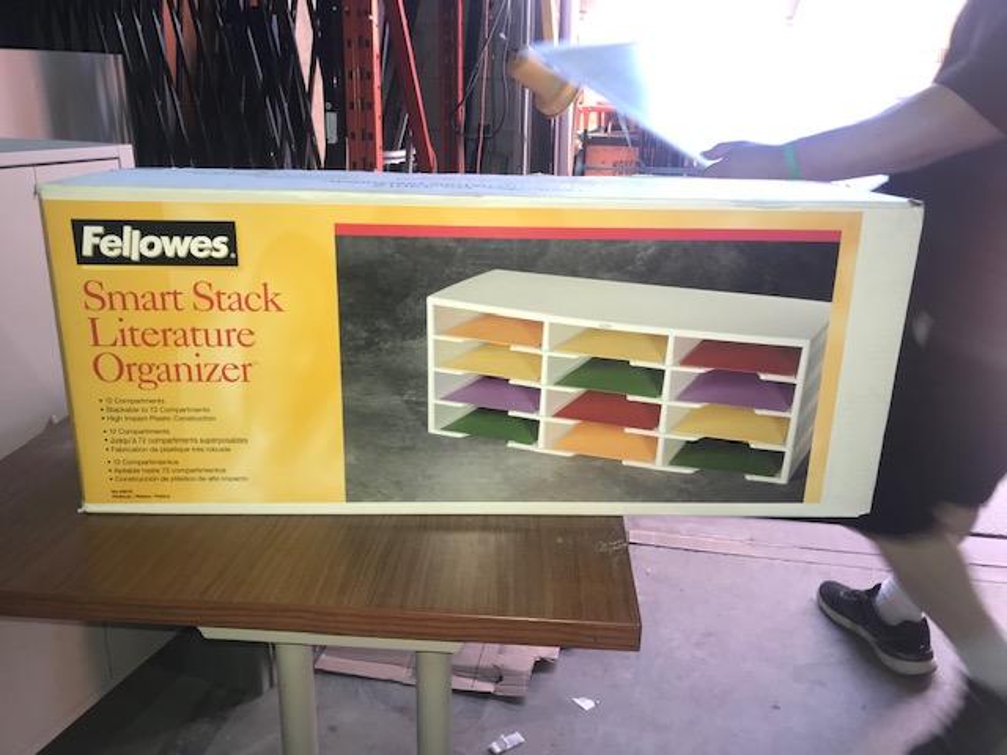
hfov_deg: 63.4
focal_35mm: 28
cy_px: 378
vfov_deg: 49.7
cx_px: 504
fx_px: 815
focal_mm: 3.99
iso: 50
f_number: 1.8
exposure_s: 1/30
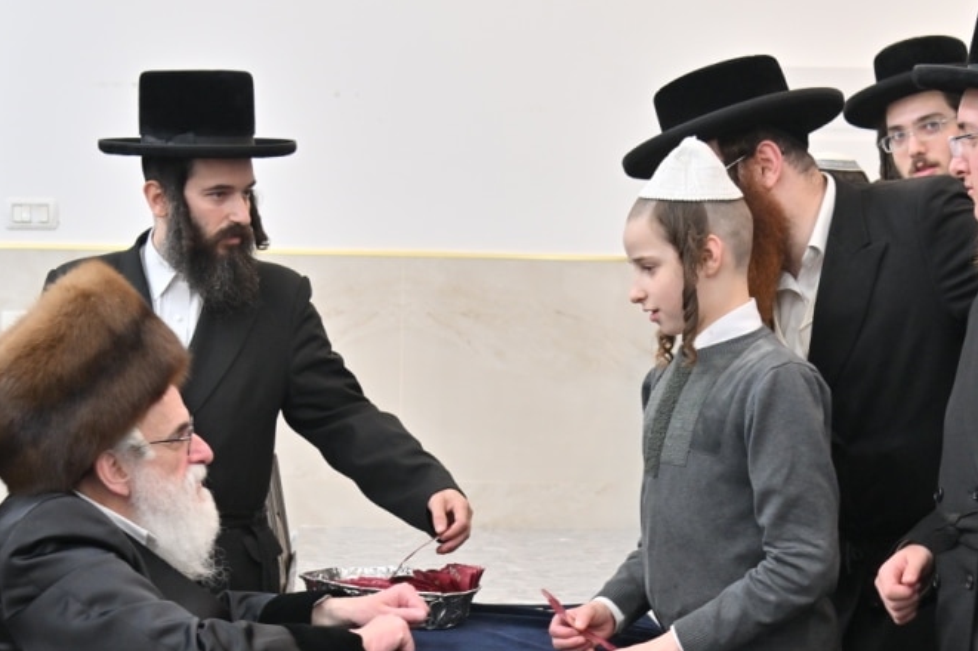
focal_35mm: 79
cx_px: 459
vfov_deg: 17.2
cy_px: 451
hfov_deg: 25.7
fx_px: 2145
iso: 500
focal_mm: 34
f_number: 4
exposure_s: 1/160
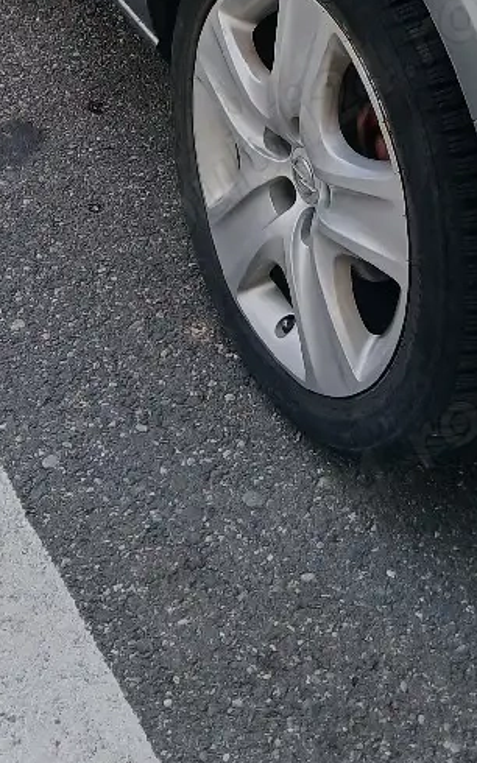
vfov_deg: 24.1
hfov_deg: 17.2
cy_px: -225
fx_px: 1561
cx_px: 418
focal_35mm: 75
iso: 20
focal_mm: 3.98
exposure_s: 1/294
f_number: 1.8
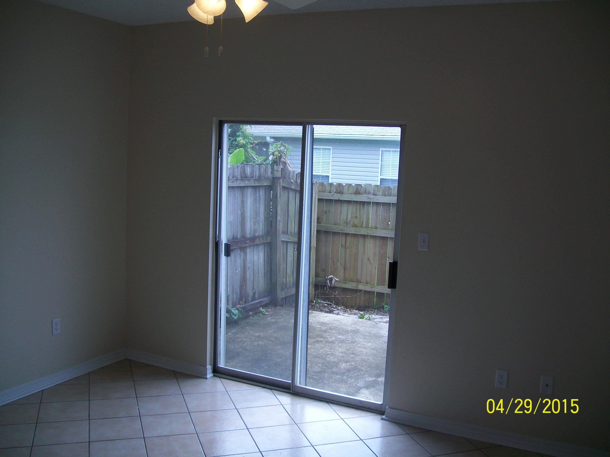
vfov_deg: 41.8
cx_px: 305
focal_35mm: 34
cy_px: 228
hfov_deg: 54.0
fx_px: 599
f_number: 2.7
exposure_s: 1/200
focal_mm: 6.1
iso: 64
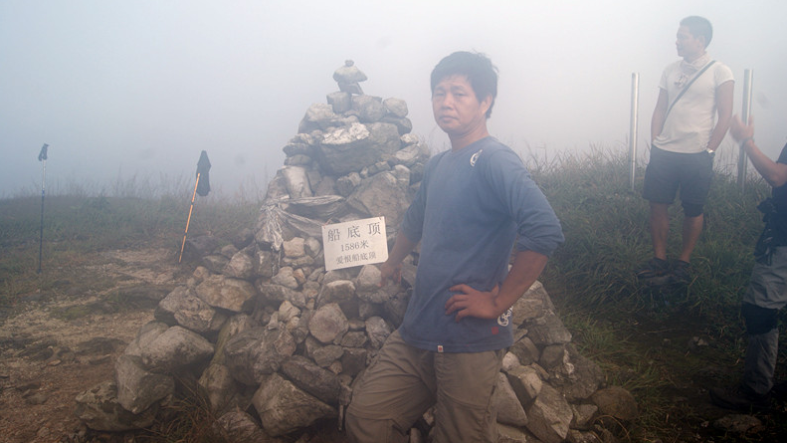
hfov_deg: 56.6
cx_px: 397
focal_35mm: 35
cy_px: 193
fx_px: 730
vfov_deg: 33.7
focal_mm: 22
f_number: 10
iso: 100
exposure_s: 1/125
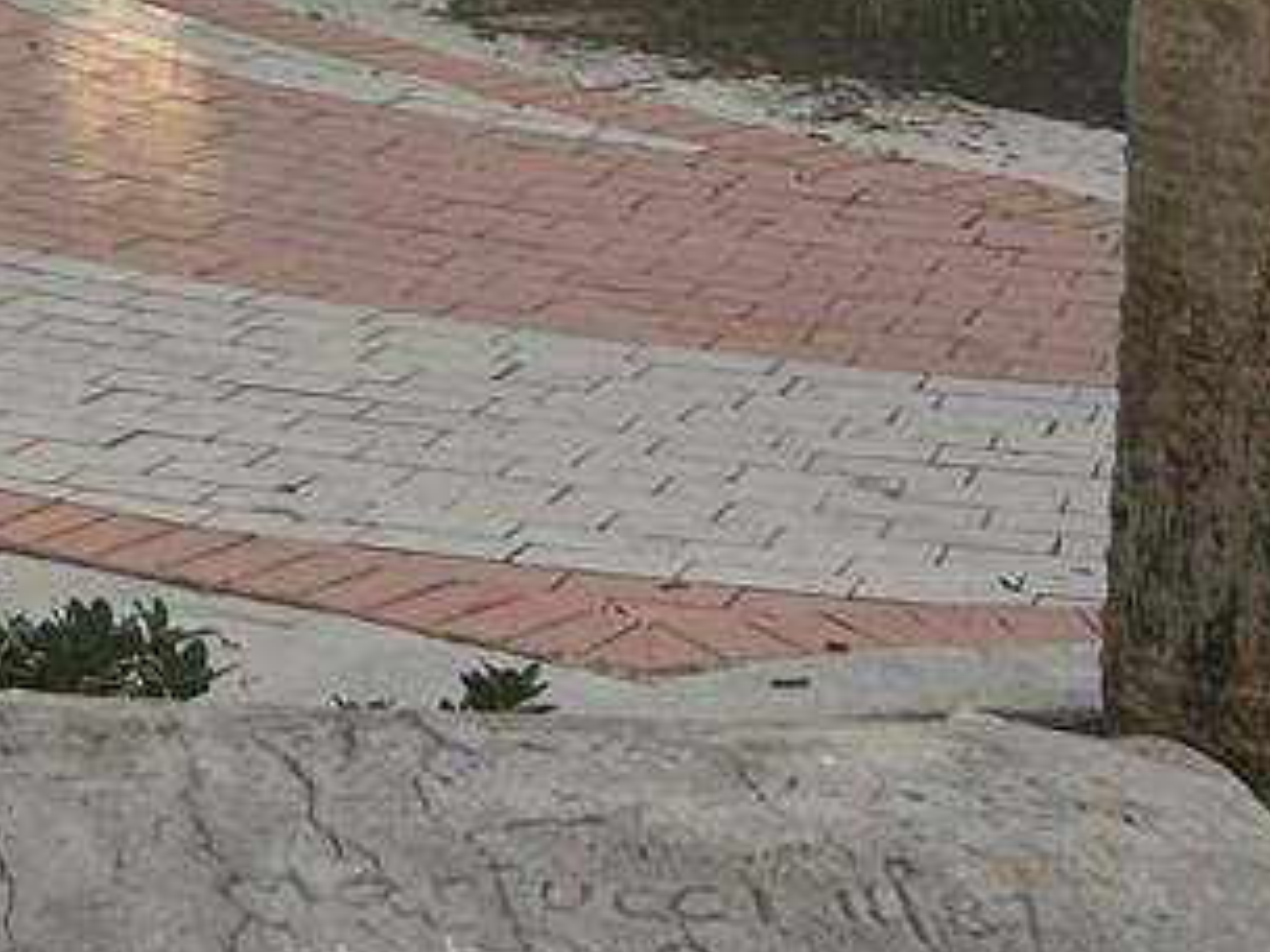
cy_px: -798
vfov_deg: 10.2
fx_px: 5026
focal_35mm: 137
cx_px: -284
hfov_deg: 13.9
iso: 50
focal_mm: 5.7
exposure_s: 1/2083
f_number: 1.5
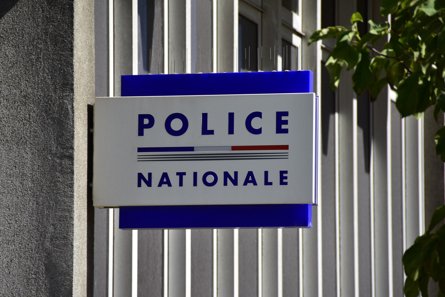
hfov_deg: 6.9
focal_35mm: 300
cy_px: 148
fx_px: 3708
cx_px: 222
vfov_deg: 4.6
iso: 125
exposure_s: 1/640
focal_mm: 200
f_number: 5.6
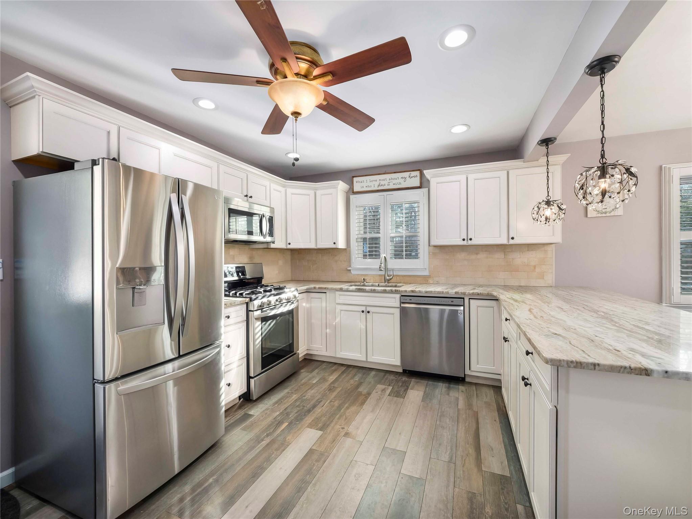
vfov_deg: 85.7
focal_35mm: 14
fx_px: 280
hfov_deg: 102.0
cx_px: 346
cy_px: 260
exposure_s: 1/50
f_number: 3.2
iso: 800
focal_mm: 7
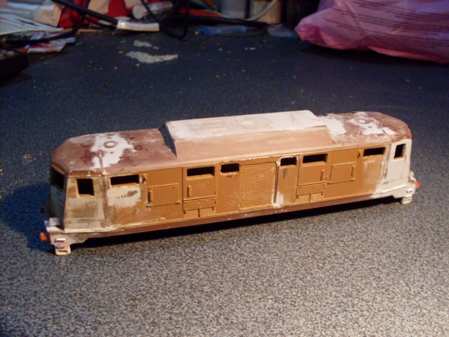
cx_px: 224
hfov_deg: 49.0
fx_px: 493
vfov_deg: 37.7
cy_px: 168
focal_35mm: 38
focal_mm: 6.3
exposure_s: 1/10
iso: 200
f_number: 2.8
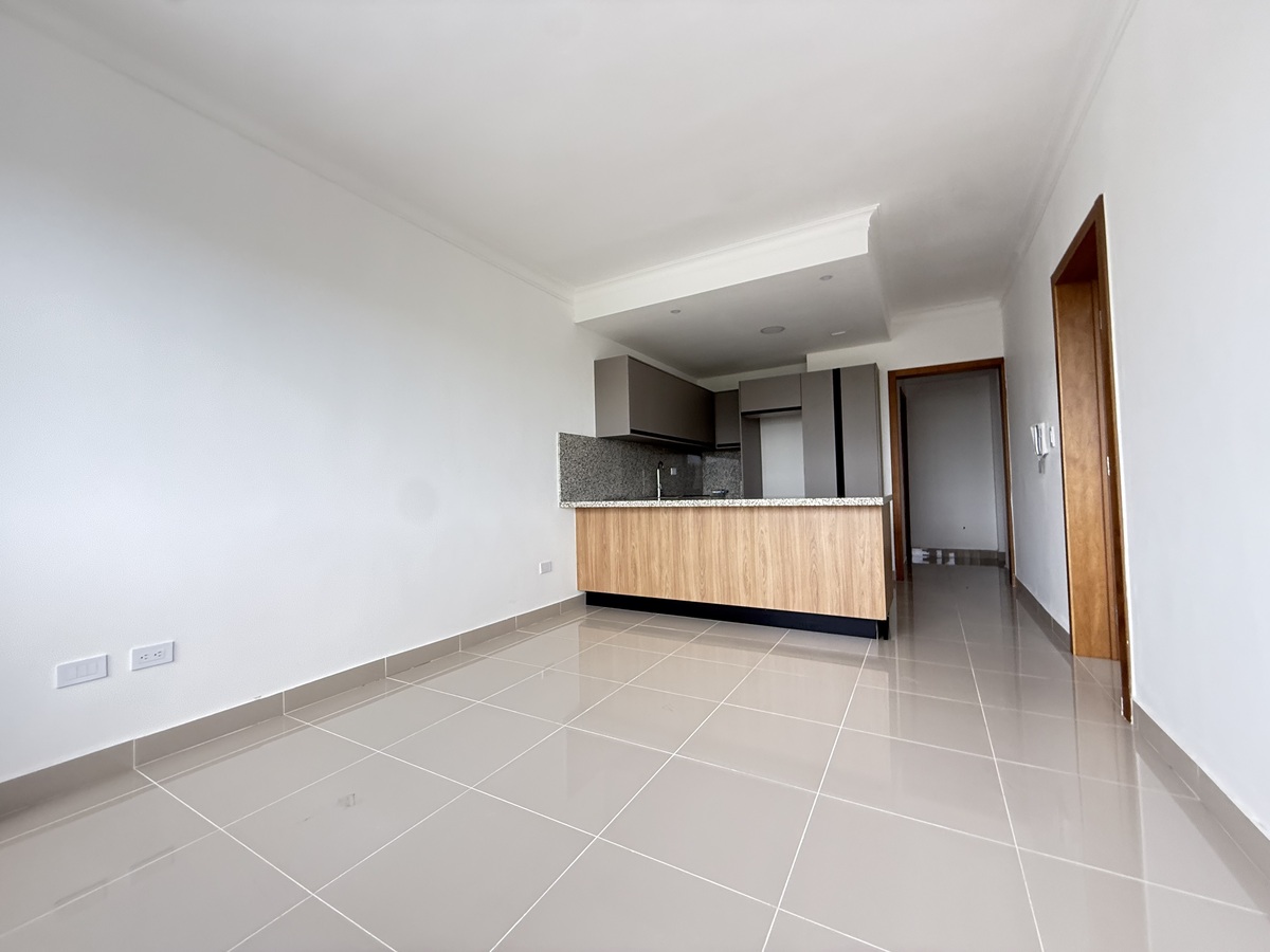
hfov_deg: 102.1
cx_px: 635
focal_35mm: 14
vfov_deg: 85.7
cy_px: 476
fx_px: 514
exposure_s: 1/99
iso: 200
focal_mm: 2.22
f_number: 2.2
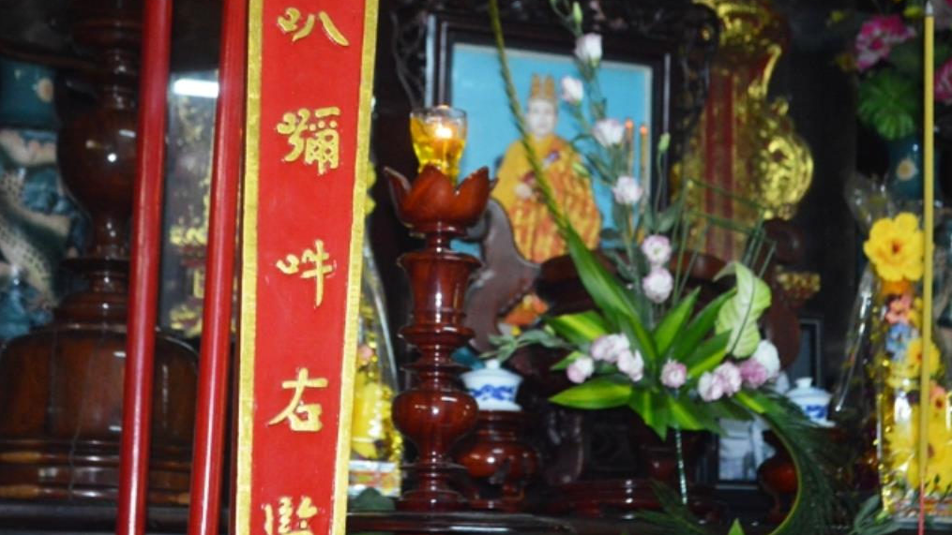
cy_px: 312
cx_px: 479
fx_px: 1919
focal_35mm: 76
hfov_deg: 27.9
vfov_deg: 15.9
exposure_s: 1/60
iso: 3200
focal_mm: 48
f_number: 5.6
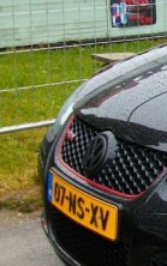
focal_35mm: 130
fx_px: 945
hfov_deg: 9.0
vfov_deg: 16.0
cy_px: 163
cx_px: 412
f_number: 2.9
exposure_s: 1/197
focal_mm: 5.7
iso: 80
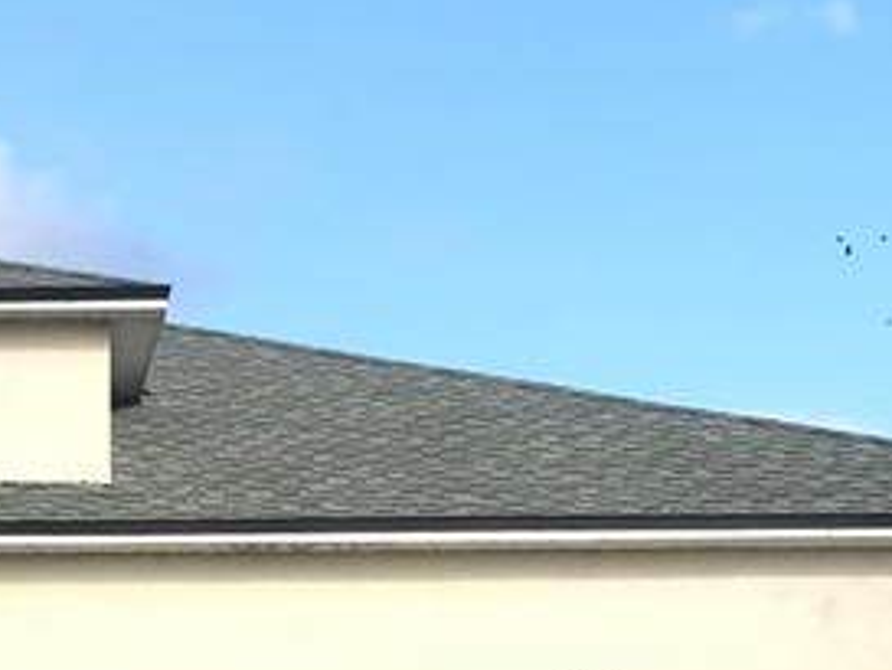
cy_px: 618
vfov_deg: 14.0
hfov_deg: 18.2
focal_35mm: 105
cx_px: -26
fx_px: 2707
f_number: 1.8
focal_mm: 3.99
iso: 20
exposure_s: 1/1623
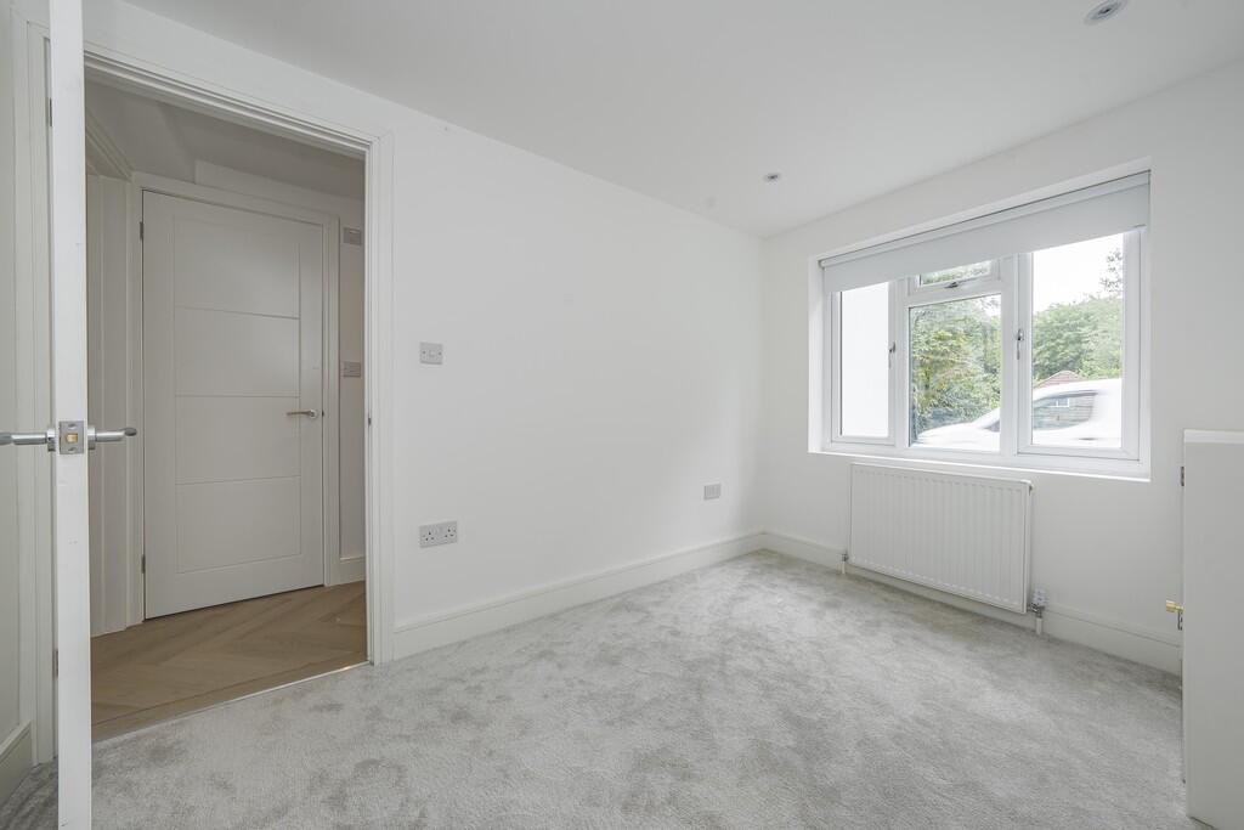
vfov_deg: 90.0
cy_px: 415
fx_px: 415
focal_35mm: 12
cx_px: 622
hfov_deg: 112.6
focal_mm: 12
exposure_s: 1/60
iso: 320
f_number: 9
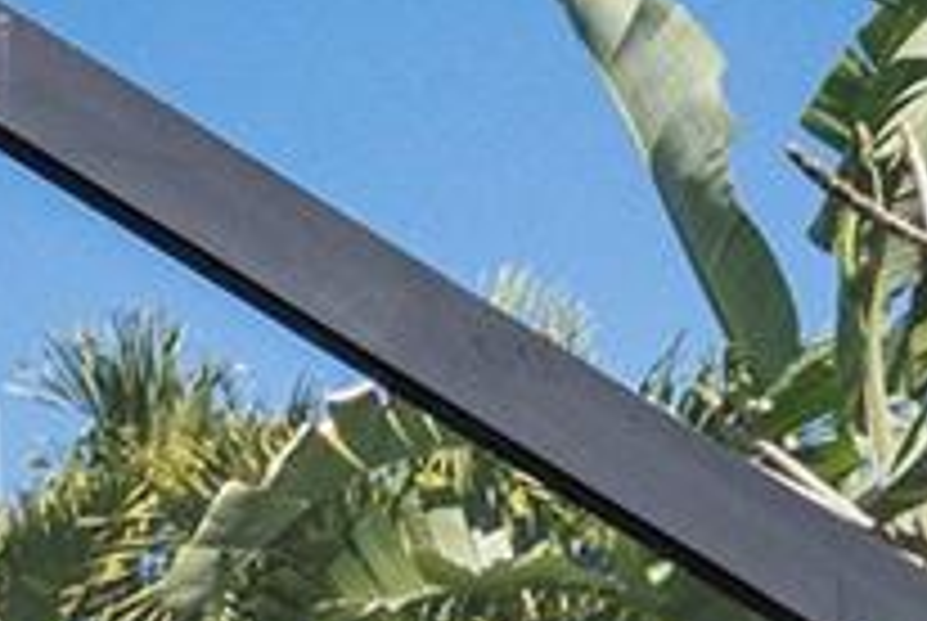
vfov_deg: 9.0
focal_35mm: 124
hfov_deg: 13.5
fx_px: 3198
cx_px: -1071
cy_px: 1863
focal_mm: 16
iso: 320
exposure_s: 1/250
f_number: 9.5
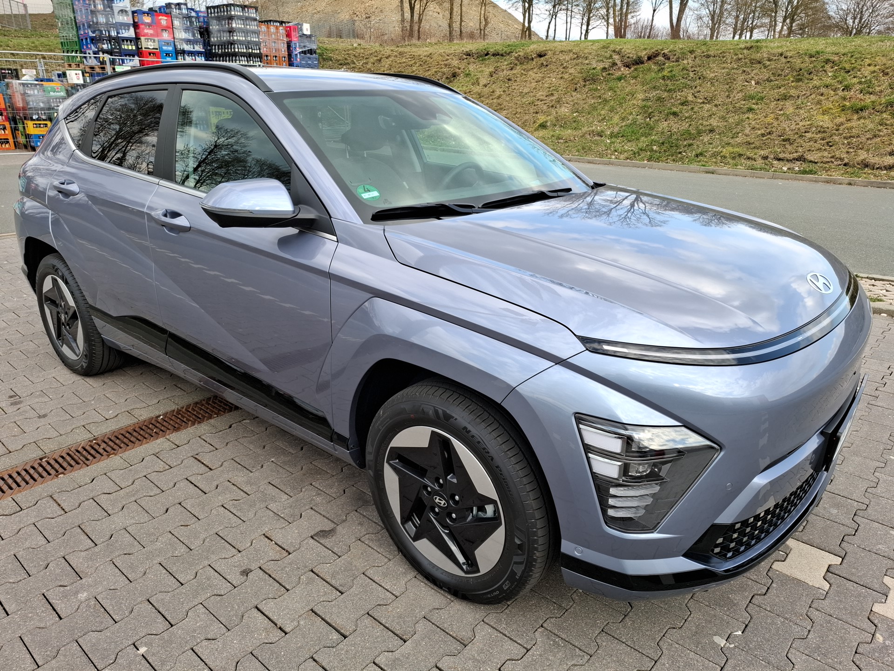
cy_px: 336
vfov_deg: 58.9
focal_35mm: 23
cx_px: 447
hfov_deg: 73.9
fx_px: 594
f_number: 1.8
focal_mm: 5.54
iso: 50
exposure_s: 1/428
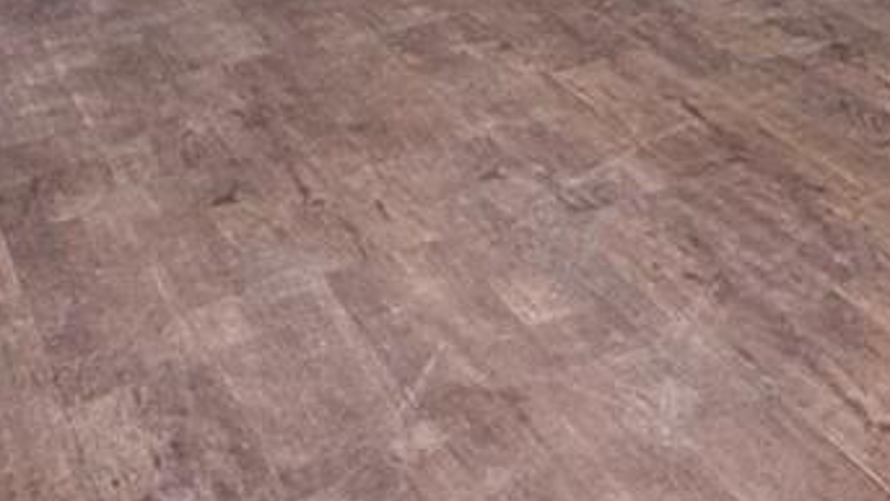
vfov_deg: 11.9
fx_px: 2148
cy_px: -485
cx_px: 906
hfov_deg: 22.4
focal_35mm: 91
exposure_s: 1/99
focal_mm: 2.22
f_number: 2.2
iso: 160
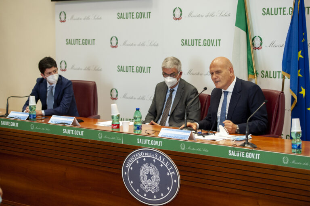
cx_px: 155
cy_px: 103
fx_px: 740
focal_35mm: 86
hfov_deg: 23.7
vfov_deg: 15.9
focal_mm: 86
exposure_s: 1/200
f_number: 2.8
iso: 2000
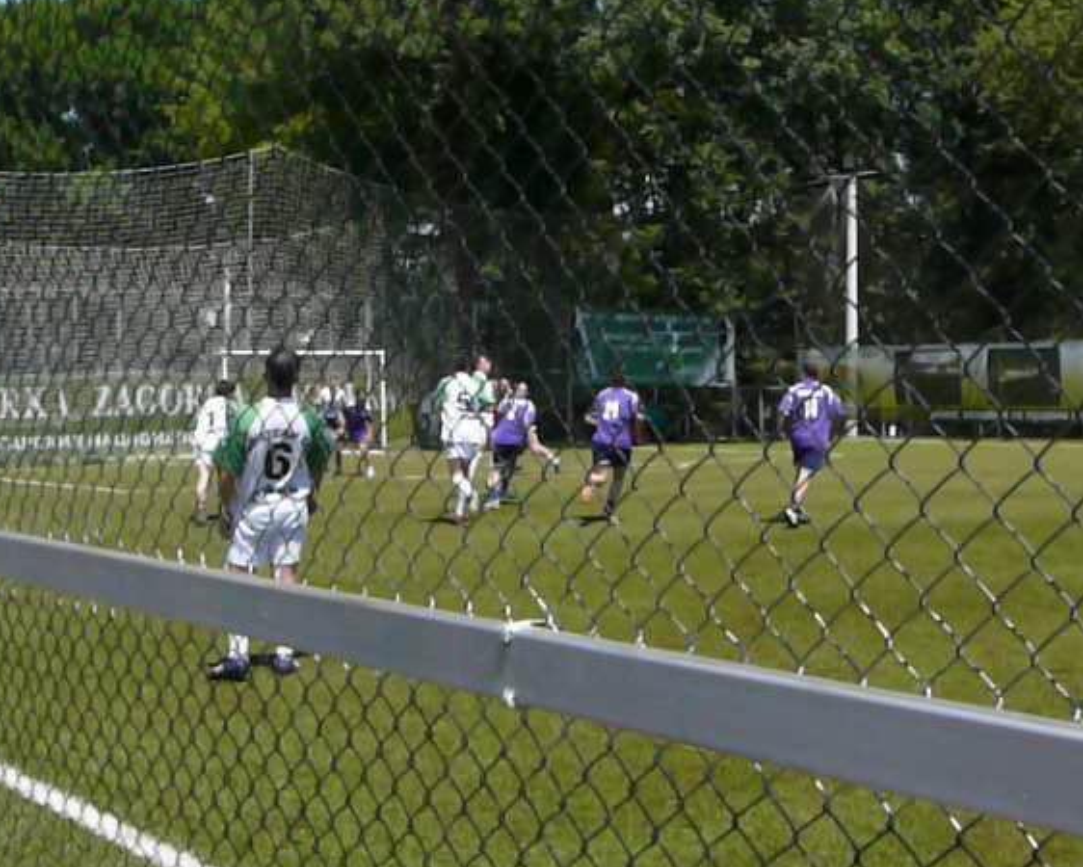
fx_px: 1603
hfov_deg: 37.3
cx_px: 530
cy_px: 451
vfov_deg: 30.3
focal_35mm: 50
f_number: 5.6
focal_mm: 6.7
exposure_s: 1/2500
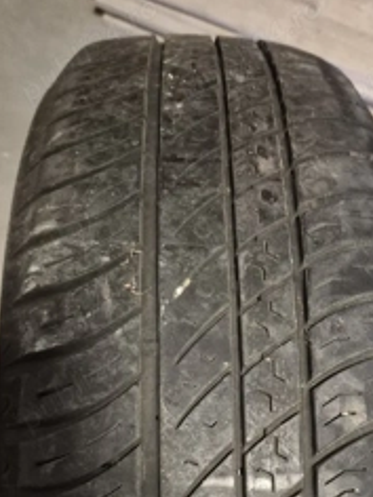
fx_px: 560
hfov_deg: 35.7
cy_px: 404
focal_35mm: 39
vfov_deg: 45.2
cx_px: 295
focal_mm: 5.4
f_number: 1.8
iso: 1600
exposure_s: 1/50
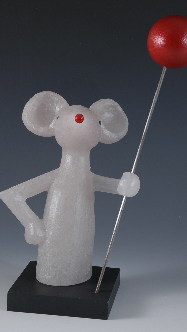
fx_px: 837
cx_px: 100
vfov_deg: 22.4
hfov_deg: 12.8
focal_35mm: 95
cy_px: 167
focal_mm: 60
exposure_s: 1/8
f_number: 18
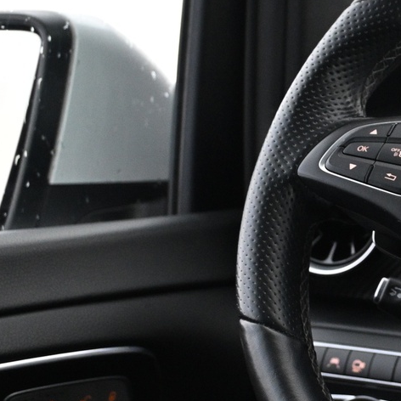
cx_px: 630
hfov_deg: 14.6
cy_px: 223
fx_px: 1435
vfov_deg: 15.9
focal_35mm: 109
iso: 1600
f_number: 4.2
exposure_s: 1/20
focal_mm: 25
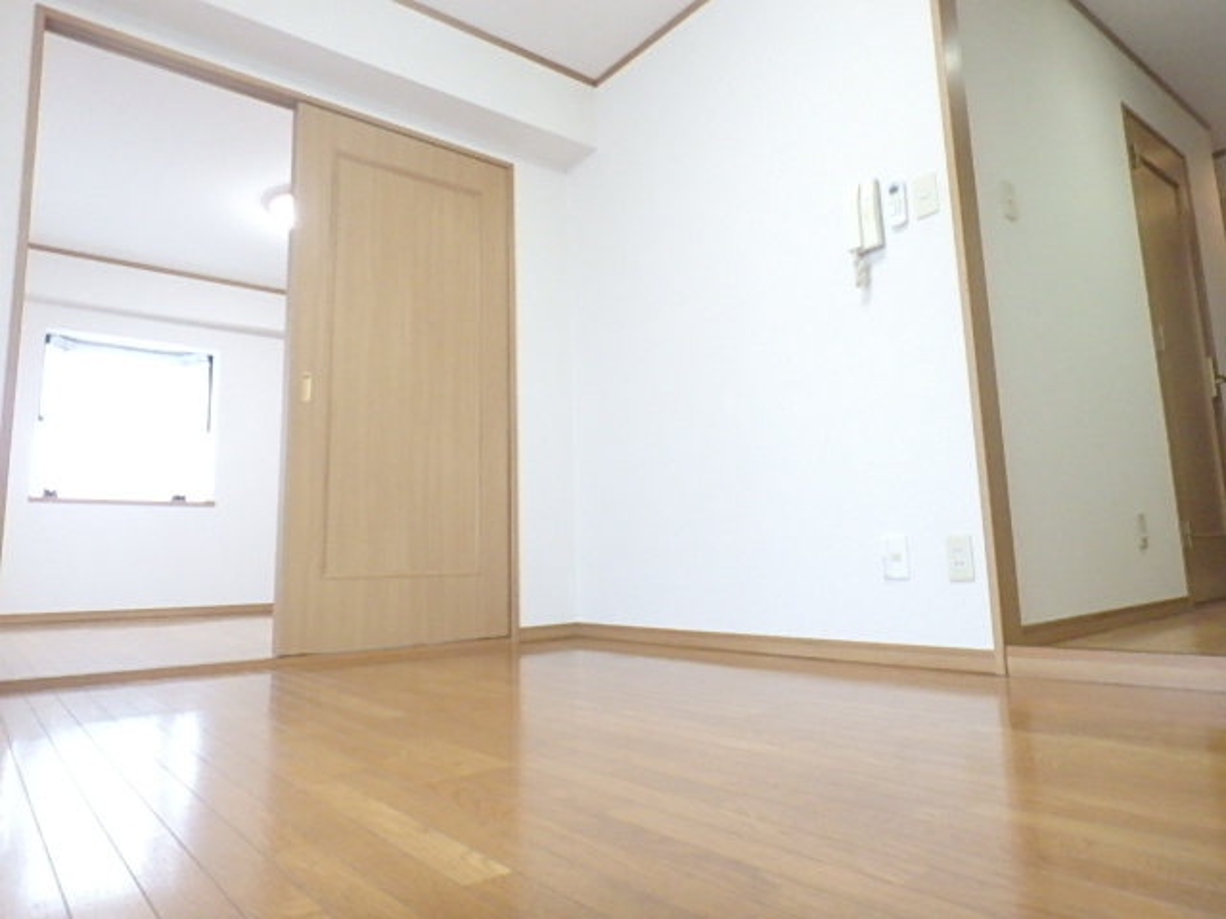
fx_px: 815
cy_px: 460
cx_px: 613
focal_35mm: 23
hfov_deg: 73.9
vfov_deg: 58.9
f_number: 3.8
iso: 800
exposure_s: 1/25
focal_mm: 4
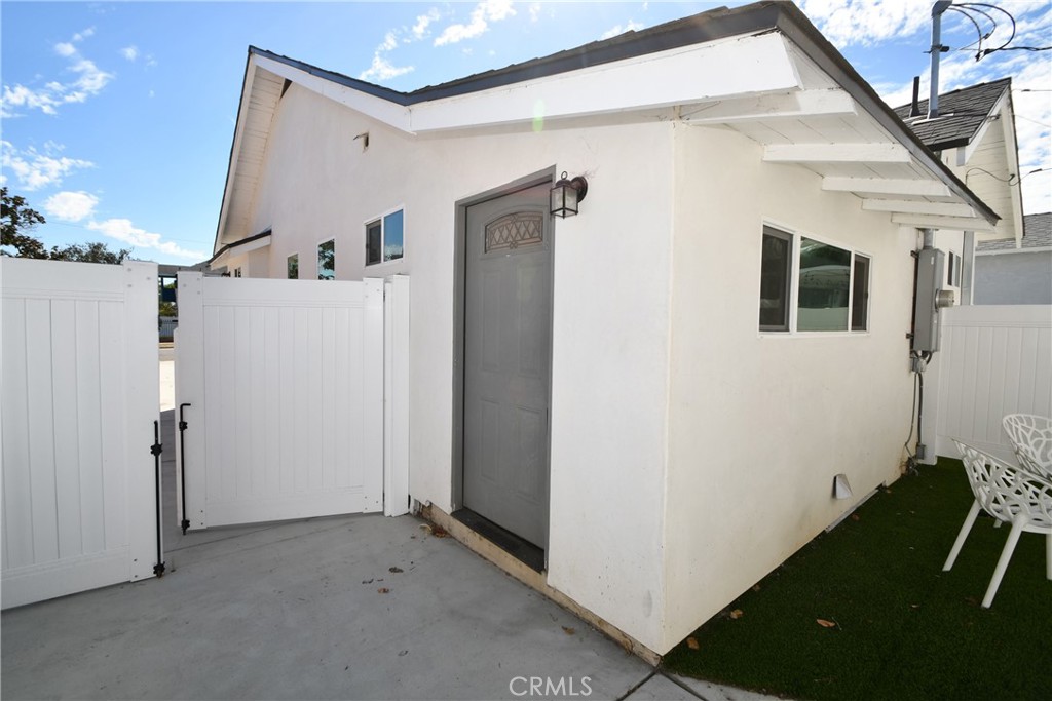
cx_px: 526
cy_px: 350
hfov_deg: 100.4
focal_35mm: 15
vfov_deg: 77.3
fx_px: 438
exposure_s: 1/250
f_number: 9
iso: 100
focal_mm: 10
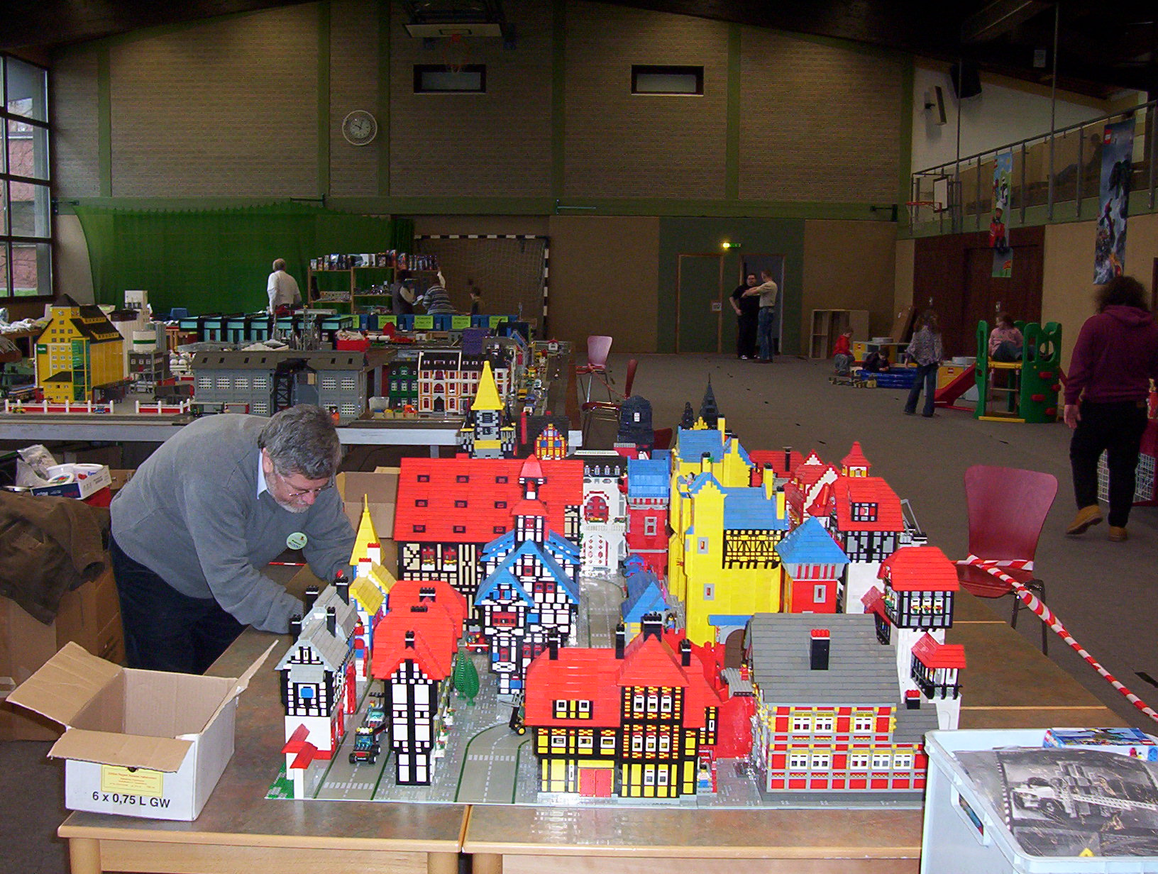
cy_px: 437
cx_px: 579
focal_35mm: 43
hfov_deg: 43.8
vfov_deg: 33.7
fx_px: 1442
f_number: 2.73
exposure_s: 1/60
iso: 140
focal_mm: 5.77
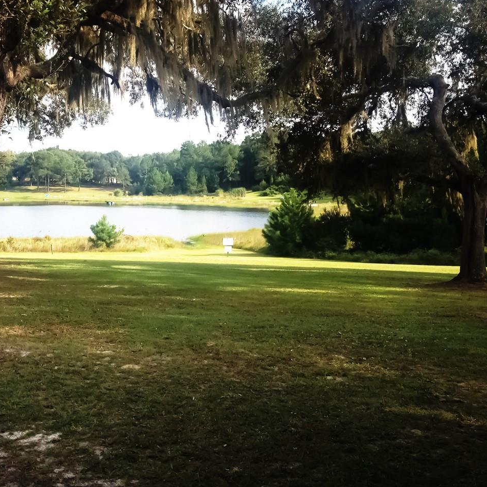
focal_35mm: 52
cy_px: 221
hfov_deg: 32.2
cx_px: 125
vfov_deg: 32.8
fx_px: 828
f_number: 2.4
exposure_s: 1/431
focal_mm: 4.28
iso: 50
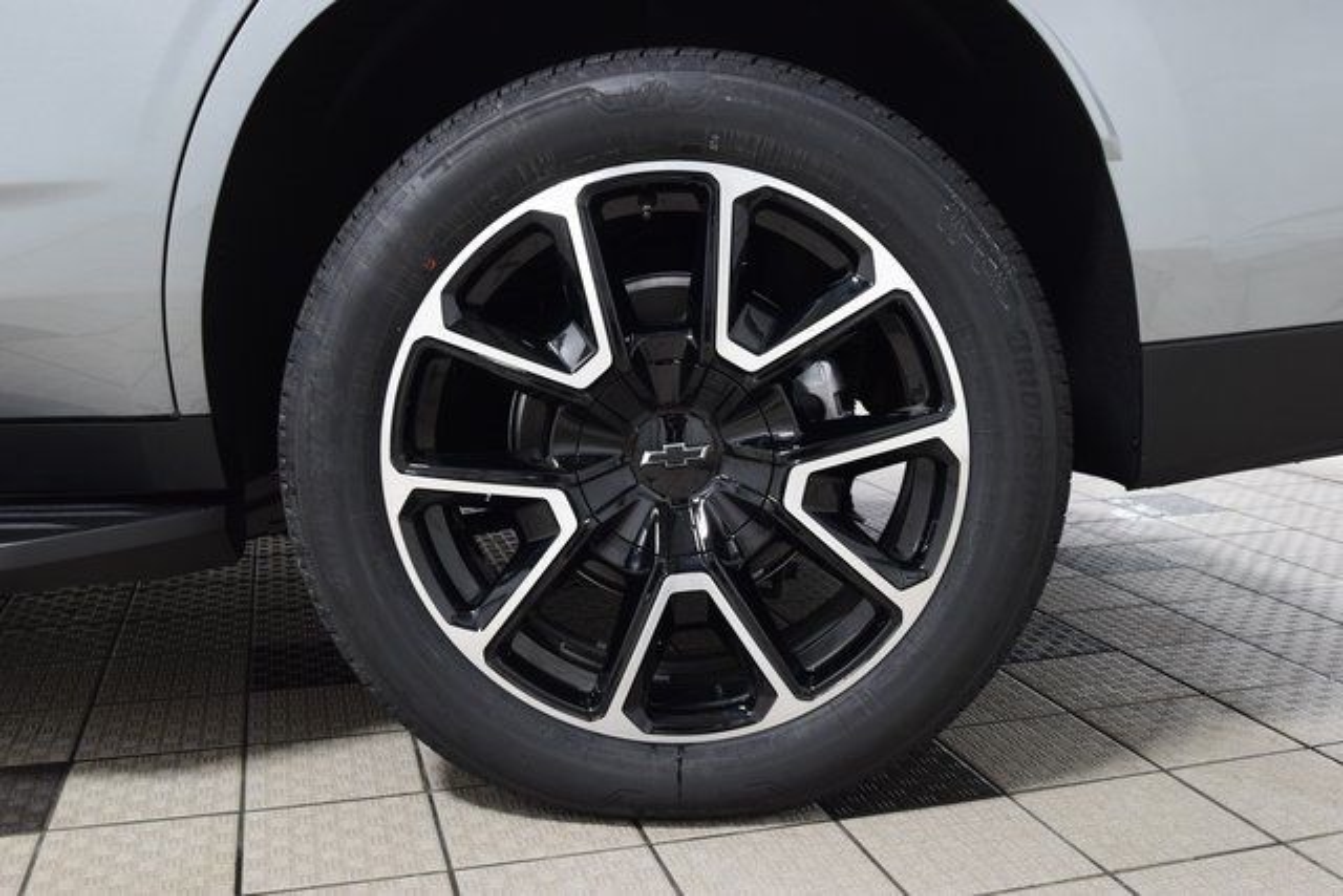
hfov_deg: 53.1
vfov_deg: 36.9
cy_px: 448
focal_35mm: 36
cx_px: 672
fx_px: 1343
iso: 1250
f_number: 6.3
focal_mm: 24
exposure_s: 1/15
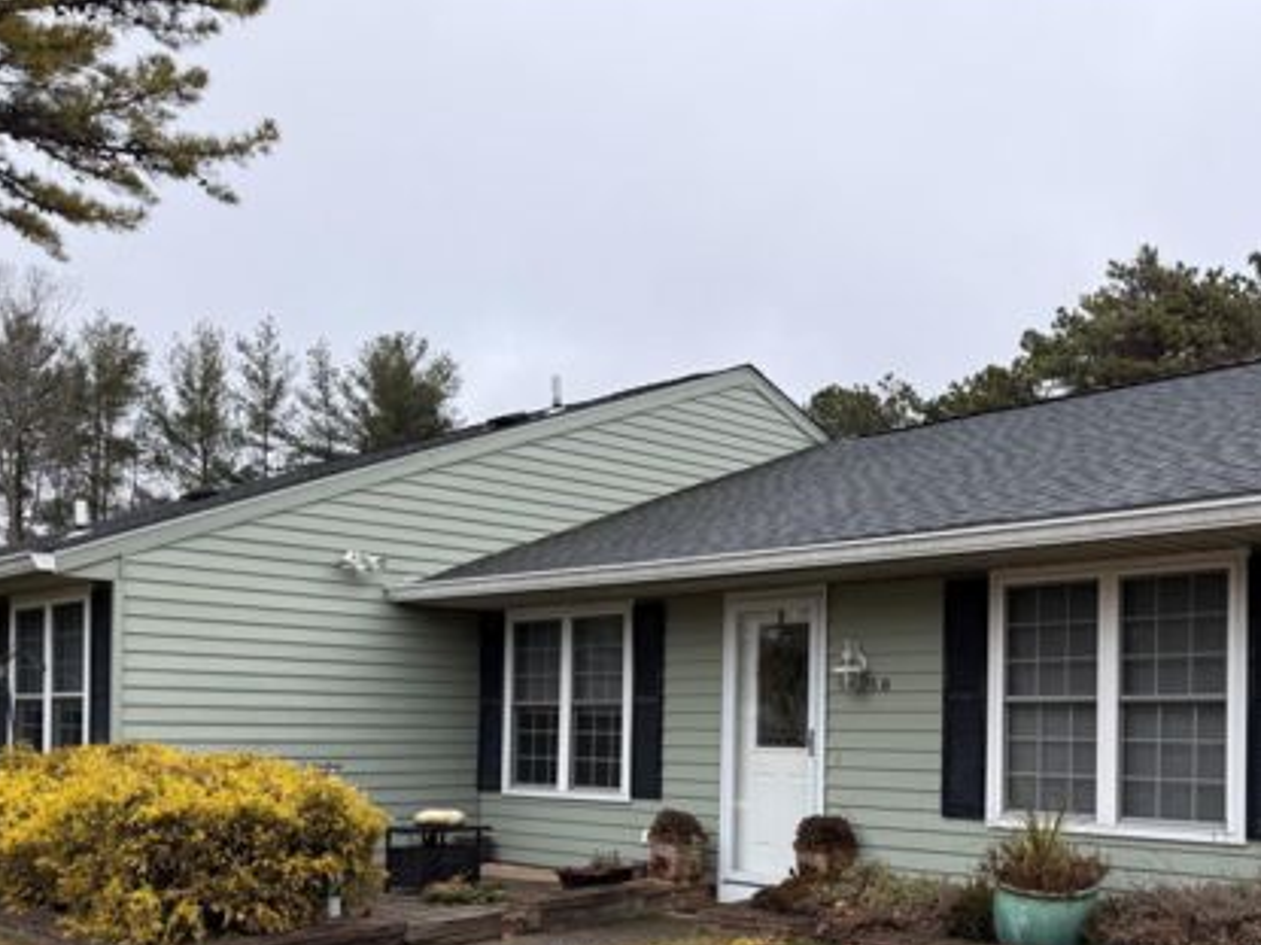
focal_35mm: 37
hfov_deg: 48.8
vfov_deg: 37.8
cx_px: 890
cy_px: 696
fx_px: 1347
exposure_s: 1/931
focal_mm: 6.76
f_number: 1.78
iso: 80
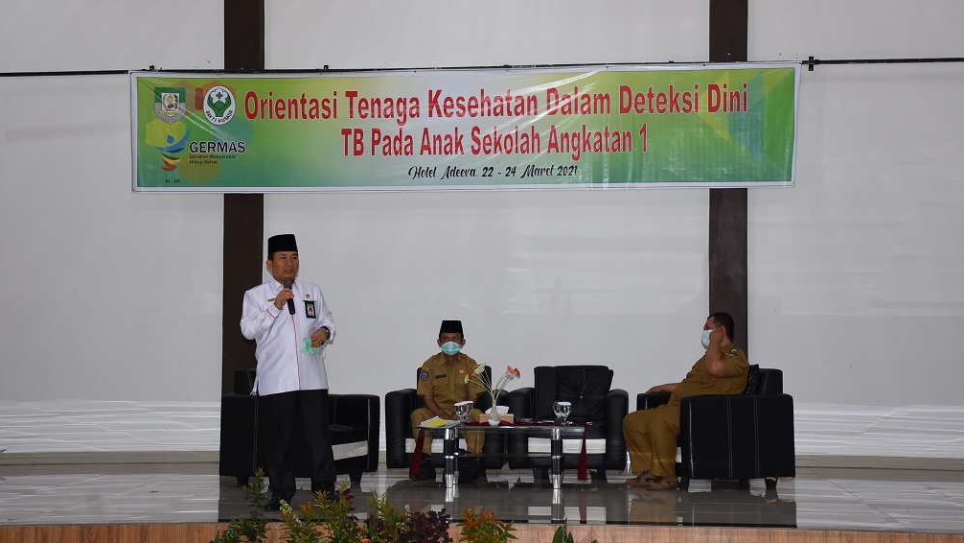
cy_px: 267
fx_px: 1636
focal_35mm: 64
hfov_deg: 32.8
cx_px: 485
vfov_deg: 18.8
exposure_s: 1/60
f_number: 4.5
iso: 560
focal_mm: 40
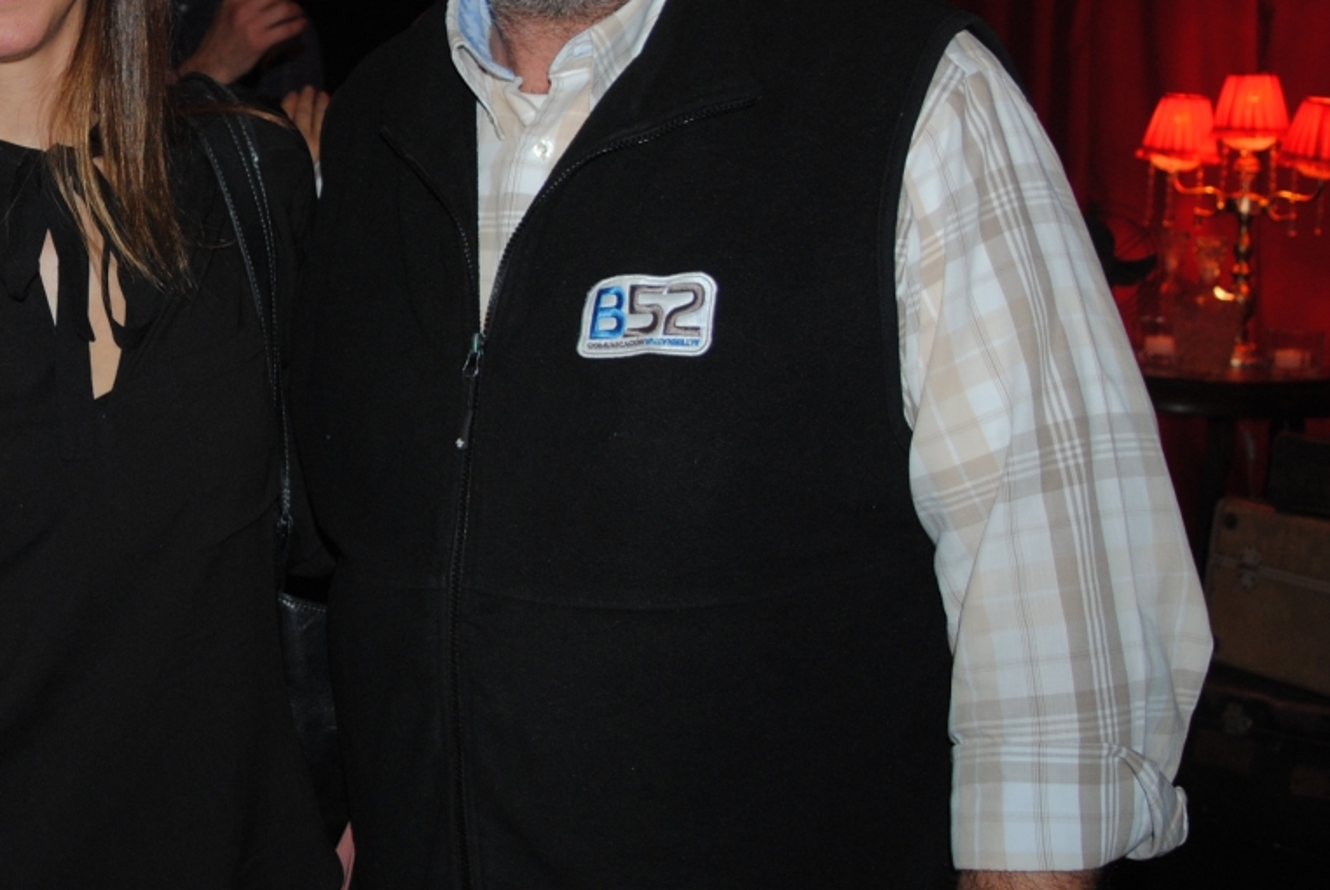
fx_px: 2256
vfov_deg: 22.2
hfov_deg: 31.0
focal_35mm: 61
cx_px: 83
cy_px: 285
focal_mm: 20
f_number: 3.8
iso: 200
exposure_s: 1/60
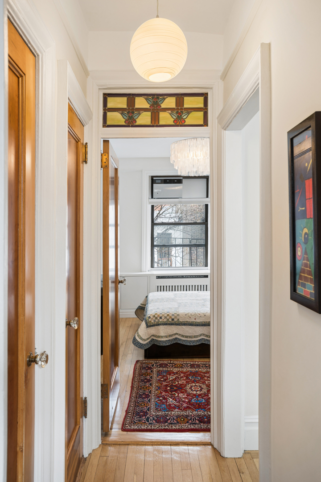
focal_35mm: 29
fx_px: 388
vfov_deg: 63.7
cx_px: 160
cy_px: 241
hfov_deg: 45.0
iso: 100
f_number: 8
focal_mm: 29
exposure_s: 1/1.25
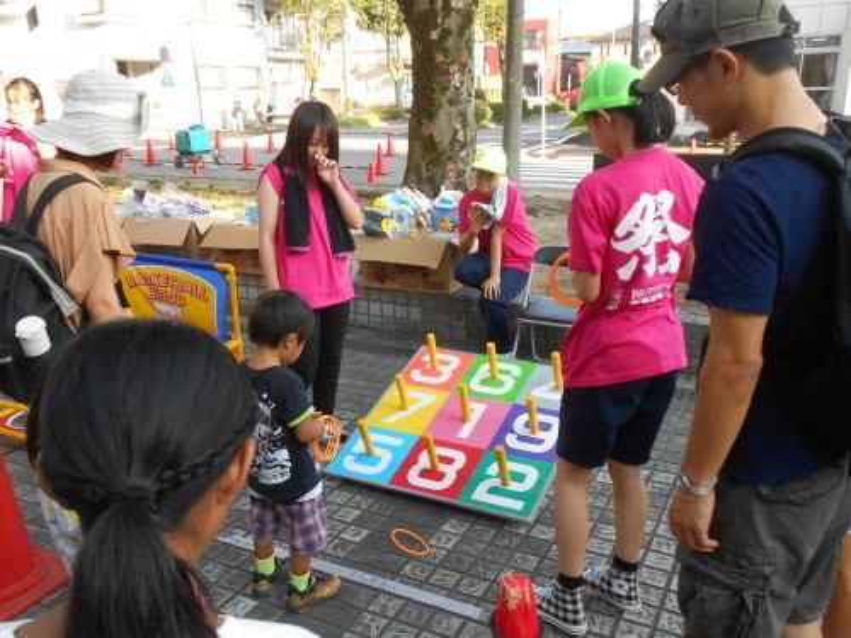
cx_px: 426
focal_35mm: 30
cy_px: 319
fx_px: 738
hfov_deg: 60.0
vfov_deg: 46.8
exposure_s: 1/250
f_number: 3.8
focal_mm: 5.3
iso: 250
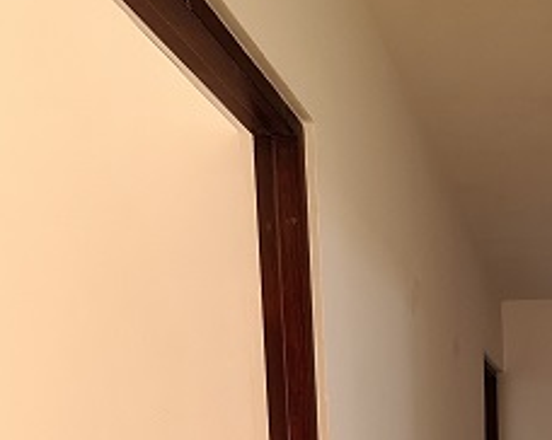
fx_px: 735
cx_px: 468
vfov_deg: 27.6
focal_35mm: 45
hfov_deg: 39.0
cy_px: 577
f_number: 2.2
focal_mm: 2.2
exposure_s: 1/50
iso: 80
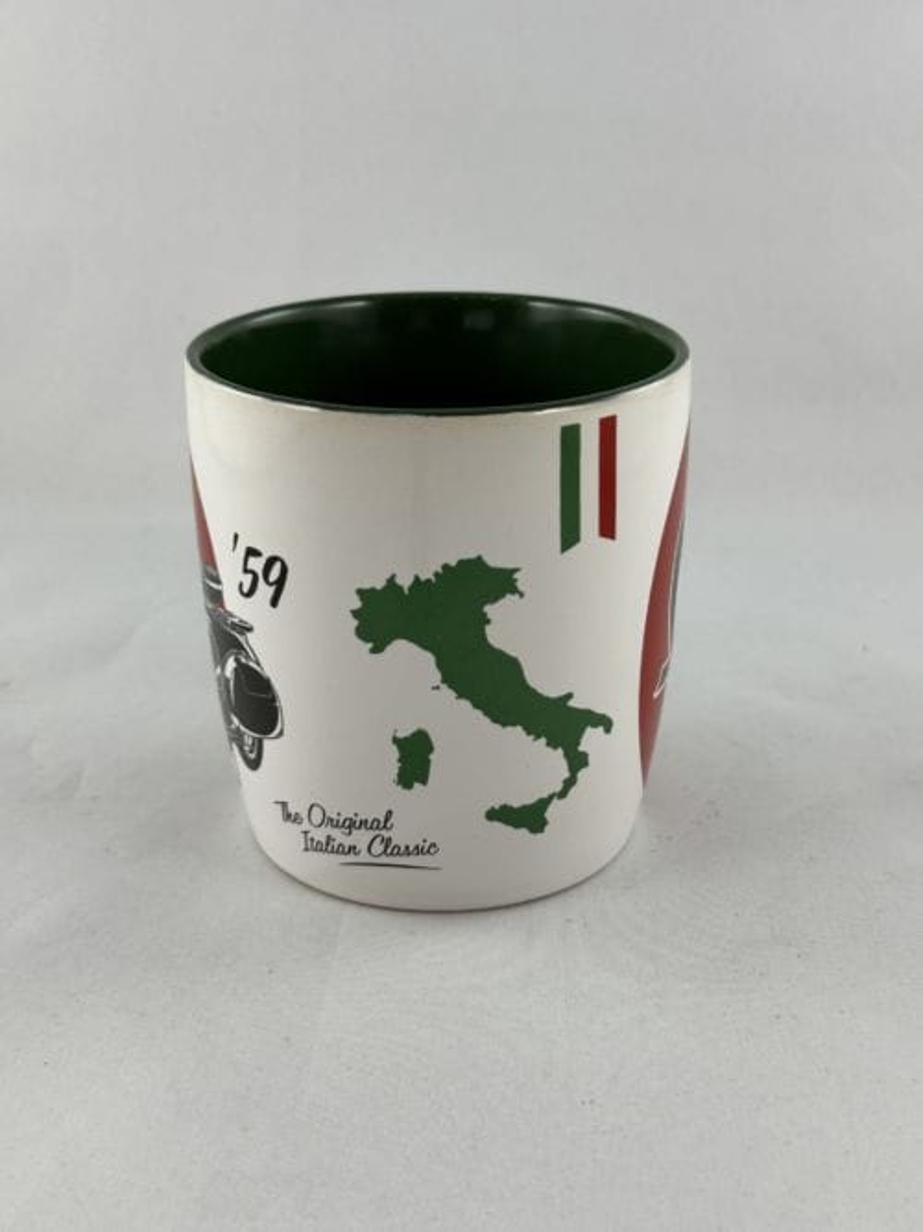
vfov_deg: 39.7
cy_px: 616
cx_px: 462
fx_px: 1707
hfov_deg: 30.3
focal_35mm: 48
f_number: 1.78
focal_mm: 6.86
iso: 50
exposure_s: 1/100
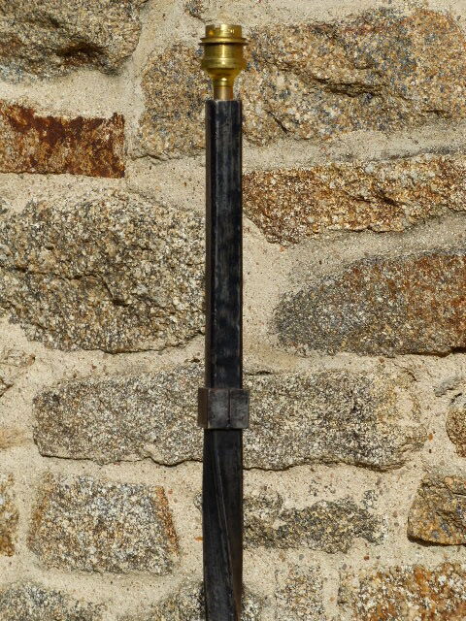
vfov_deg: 9.8
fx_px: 3608
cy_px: 310
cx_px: 233
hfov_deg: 7.4
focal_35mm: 201
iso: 100
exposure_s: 1/1600
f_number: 4
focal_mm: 36.2
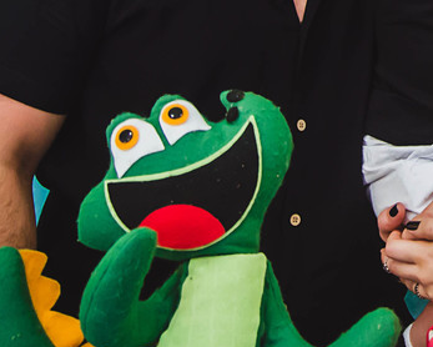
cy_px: -73
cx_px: 508
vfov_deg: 9.2
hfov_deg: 11.5
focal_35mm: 165
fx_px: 2116
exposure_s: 1/60
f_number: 4.2
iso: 640
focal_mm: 34
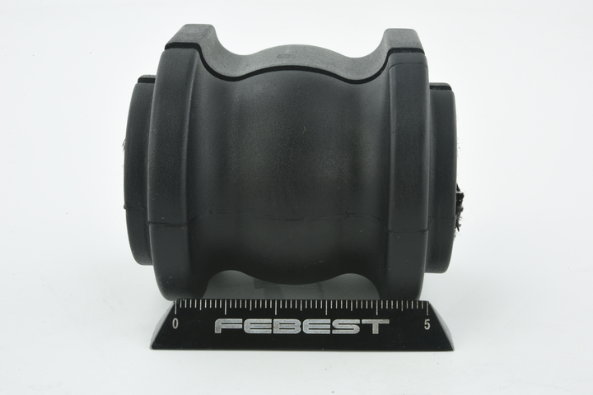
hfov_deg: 33.4
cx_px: 296
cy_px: 198
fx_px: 988
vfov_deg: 22.6
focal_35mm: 60
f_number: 29
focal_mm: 60
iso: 64
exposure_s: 1/2
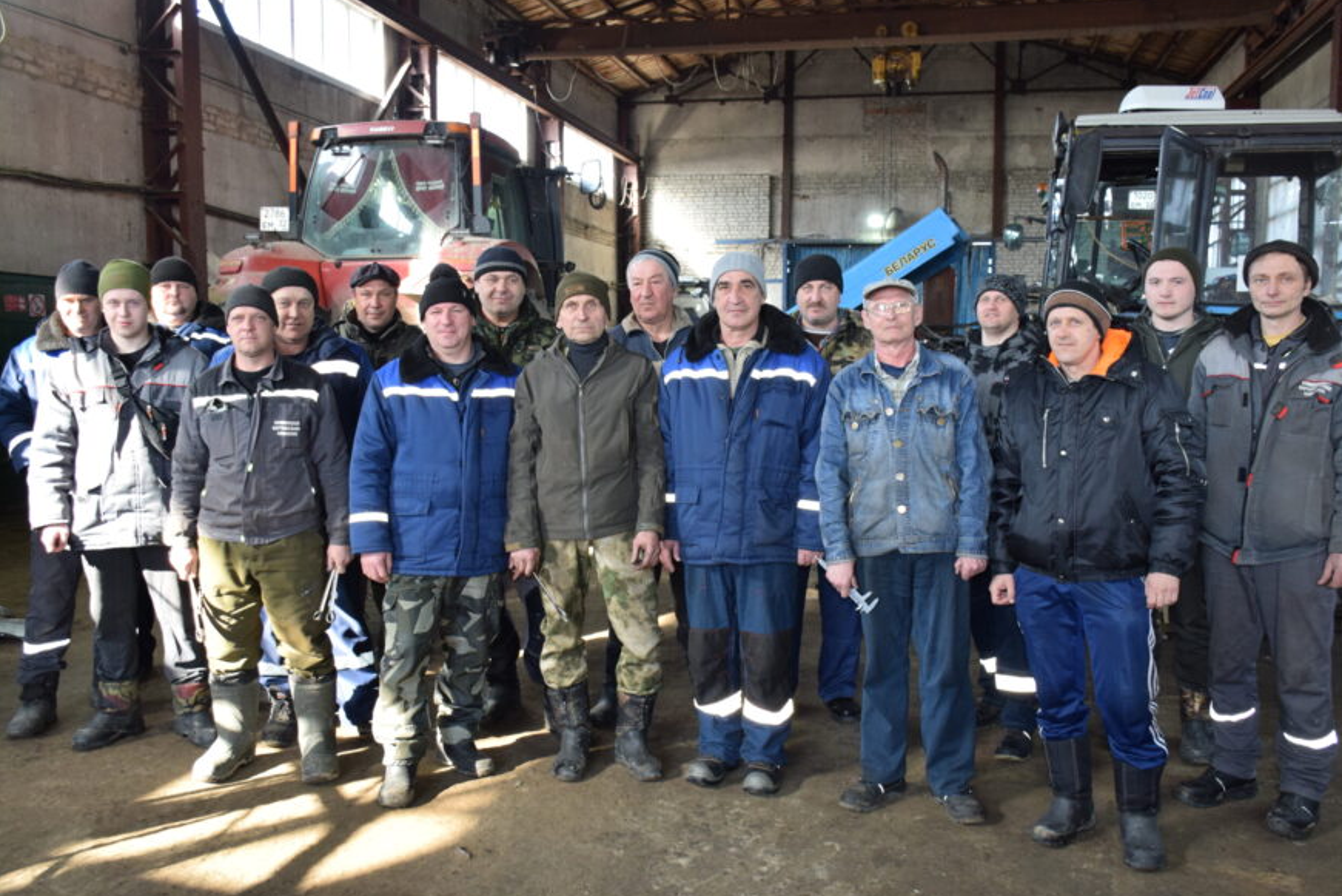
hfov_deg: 60.3
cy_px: 455
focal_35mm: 31
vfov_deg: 42.3
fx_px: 1156
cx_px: 692
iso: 800
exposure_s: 1/125
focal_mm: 20
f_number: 5.6
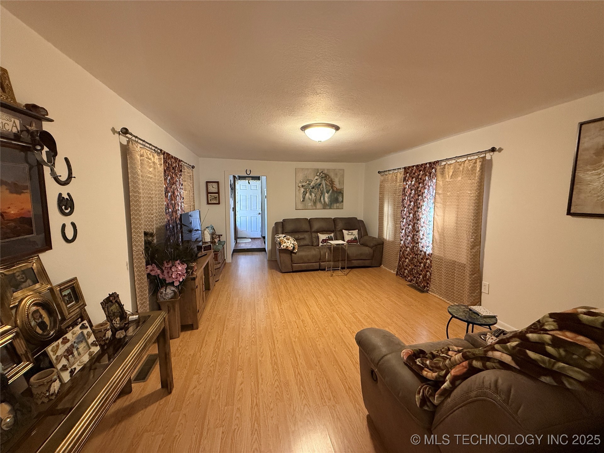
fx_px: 244
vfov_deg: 85.7
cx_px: 302
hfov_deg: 102.1
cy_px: 226
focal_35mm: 14
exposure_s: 1/60
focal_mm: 2.22
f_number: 2.2
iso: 500
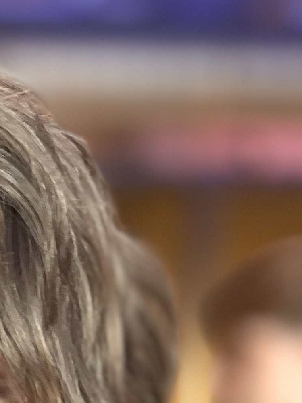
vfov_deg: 15.6
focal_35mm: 105
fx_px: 1221
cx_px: -157
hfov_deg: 13.3
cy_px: 759
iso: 200
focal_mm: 5.7
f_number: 1.5
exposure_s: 1/59
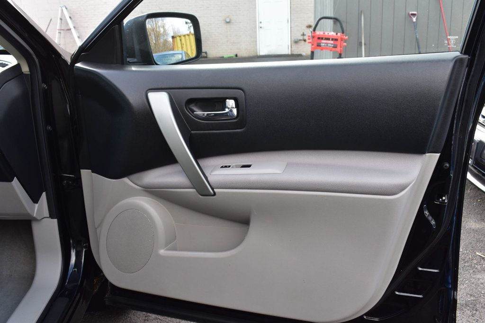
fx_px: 465
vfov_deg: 38.3
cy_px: 162
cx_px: 242
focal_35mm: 34
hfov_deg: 55.1
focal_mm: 23
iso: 400
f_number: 9
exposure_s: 1/80
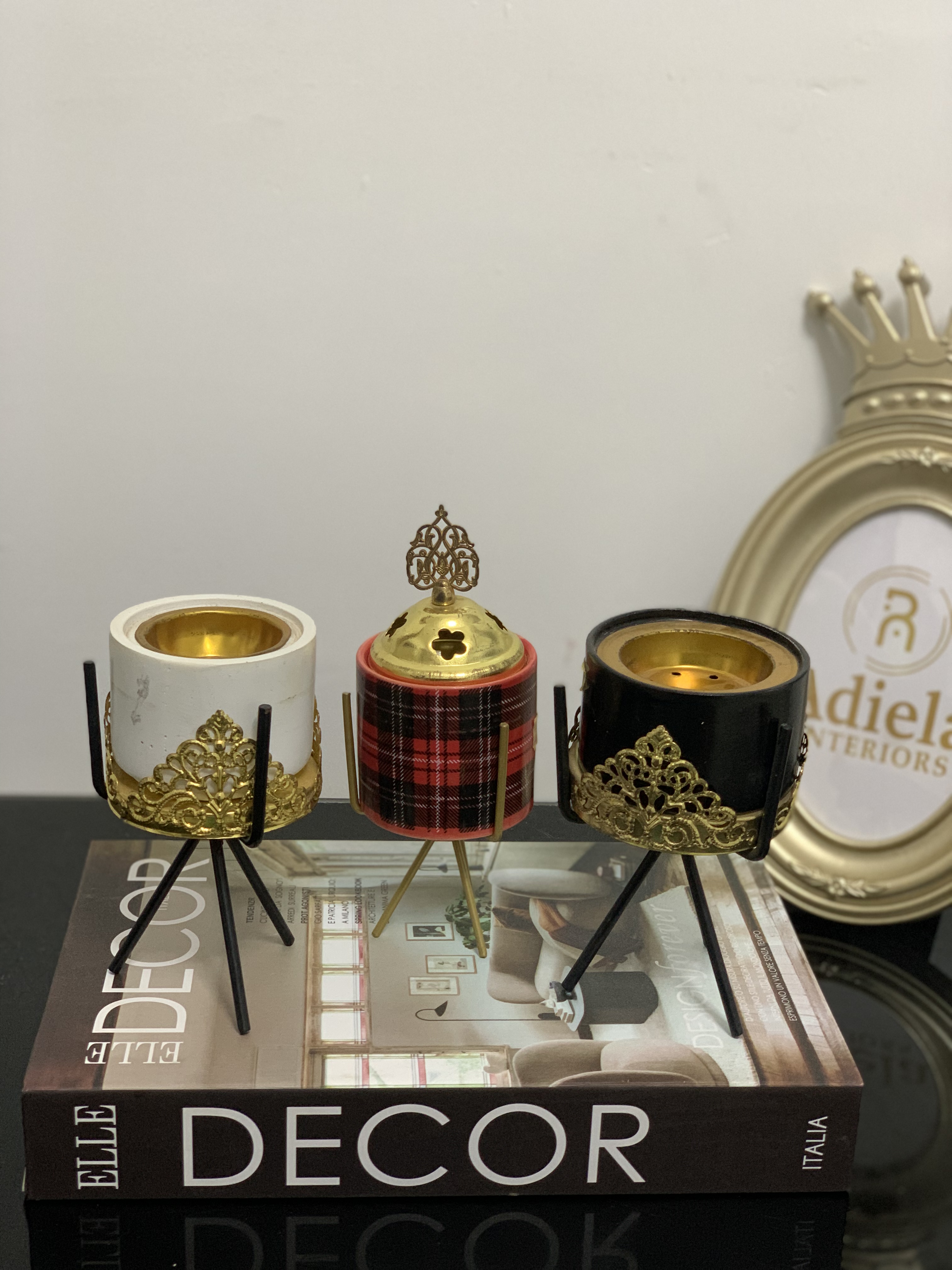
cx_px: 476
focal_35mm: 52
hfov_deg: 28.0
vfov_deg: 36.8
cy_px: 635
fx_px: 1907
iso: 160
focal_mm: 6
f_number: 2.4
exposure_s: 1/60
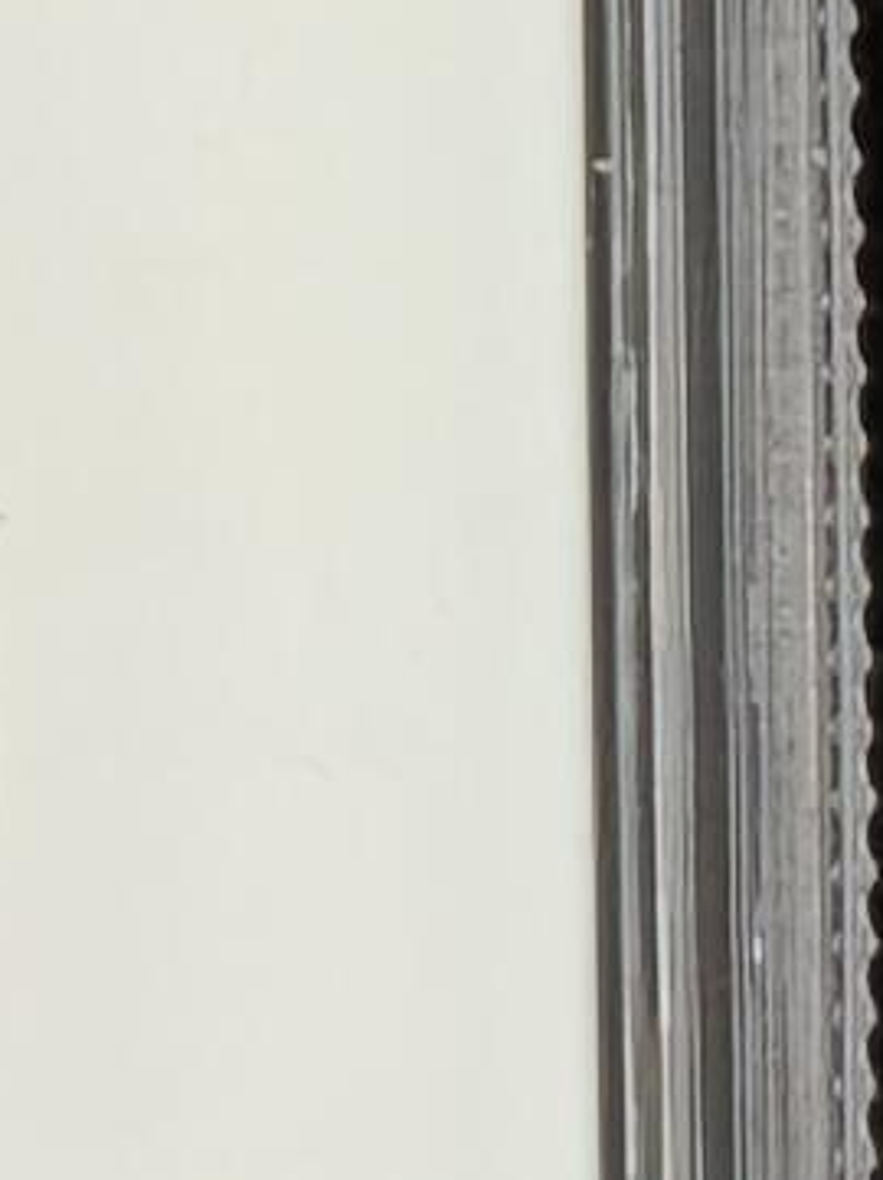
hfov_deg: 2.5
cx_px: -948
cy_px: -330
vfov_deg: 3.4
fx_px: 20068
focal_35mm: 589
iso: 64
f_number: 1.5
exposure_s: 1/105
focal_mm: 4.94
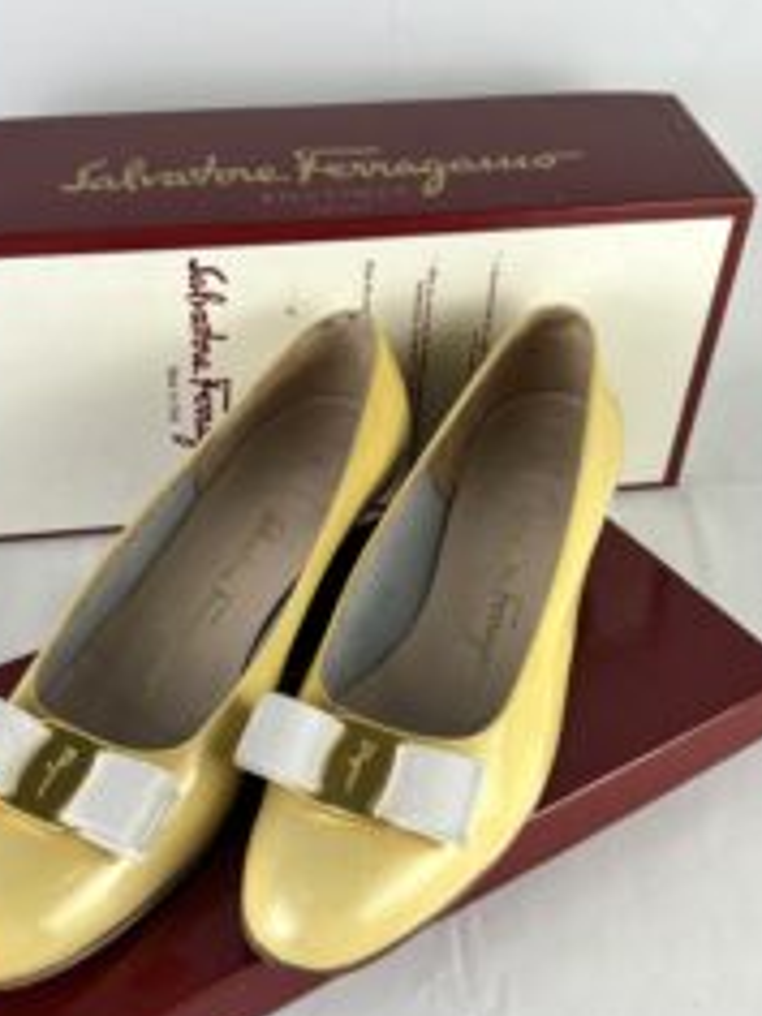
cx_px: 306
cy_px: 491
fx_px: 1291
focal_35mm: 44
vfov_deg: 42.9
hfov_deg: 32.8
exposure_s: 1/116
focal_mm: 5.7
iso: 32
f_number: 1.5
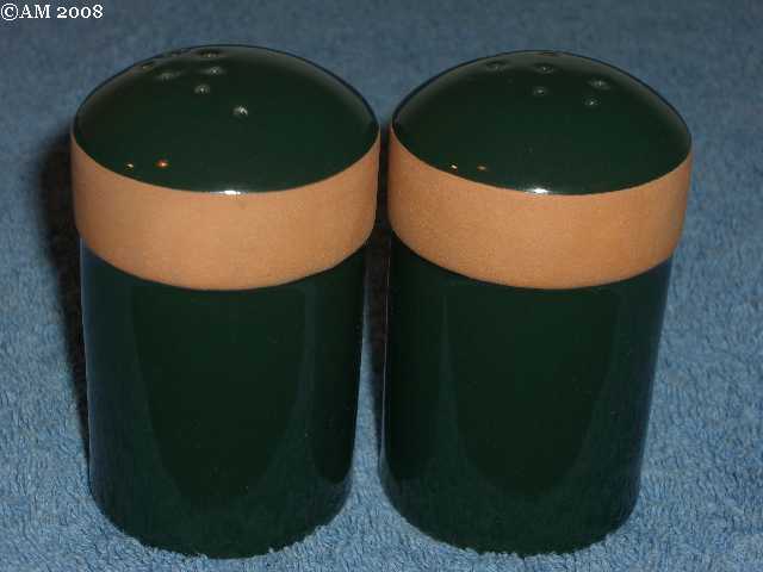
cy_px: 286
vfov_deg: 15.9
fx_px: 2050
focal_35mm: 93
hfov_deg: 21.1
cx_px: 382
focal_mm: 19.4
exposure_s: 1/30
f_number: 9.6
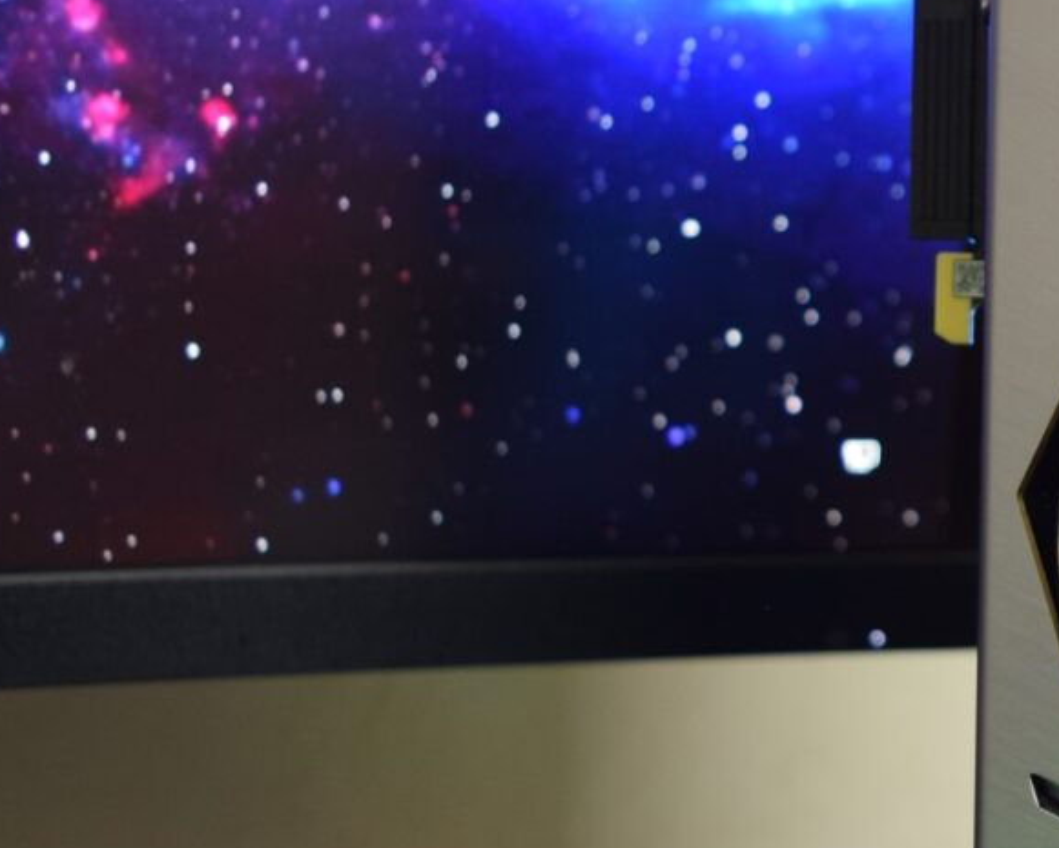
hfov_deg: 18.6
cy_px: 438
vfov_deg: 16.5
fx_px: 2915
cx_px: 1518
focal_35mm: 93
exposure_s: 1/10
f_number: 3.5
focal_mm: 20
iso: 400
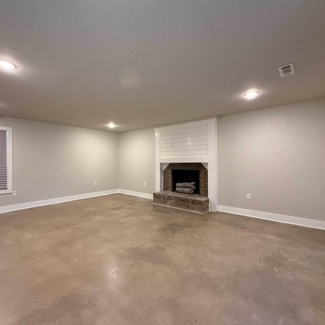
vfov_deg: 84.0
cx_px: 146
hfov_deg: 83.7
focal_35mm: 17
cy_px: 160
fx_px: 181
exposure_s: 1/60
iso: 320
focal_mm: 2.22
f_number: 2.2
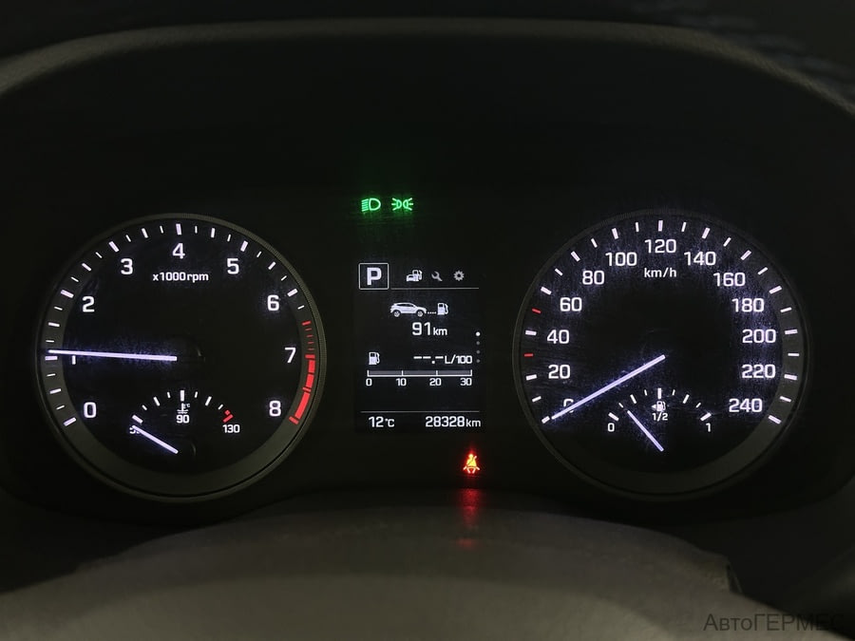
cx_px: 428
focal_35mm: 48
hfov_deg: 39.7
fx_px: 1186
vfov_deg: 30.3
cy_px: 320
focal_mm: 6.86
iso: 200
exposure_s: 1/50
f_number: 1.78
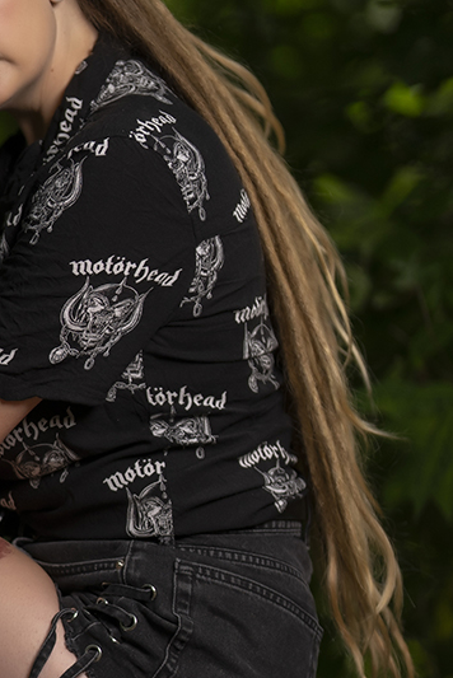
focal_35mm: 315
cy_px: 728
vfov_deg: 6.5
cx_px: -206
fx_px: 5937
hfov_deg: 4.3
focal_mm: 105
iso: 50
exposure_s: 1/2000
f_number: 1.4
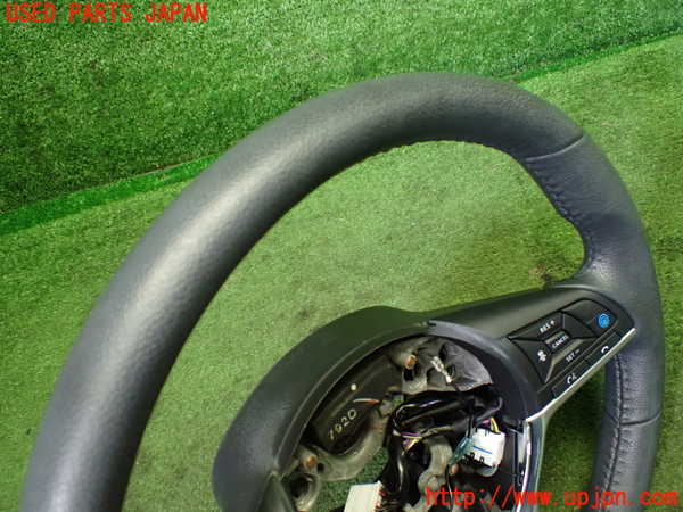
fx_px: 592
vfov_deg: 46.8
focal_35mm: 30
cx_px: 342
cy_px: 256
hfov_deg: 60.0
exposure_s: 1/125
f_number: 2.3
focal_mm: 5.4
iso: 800
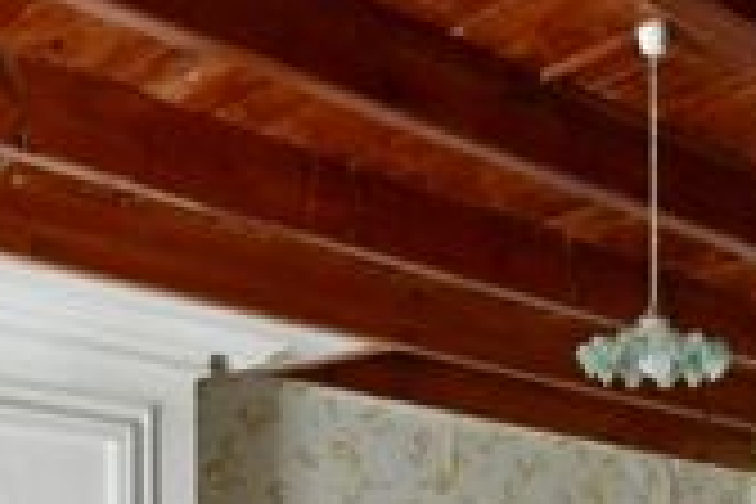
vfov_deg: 19.2
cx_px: 826
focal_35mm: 63
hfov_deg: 29.0
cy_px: 724
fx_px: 1323
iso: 1400
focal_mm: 10
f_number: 3.5
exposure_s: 1/60
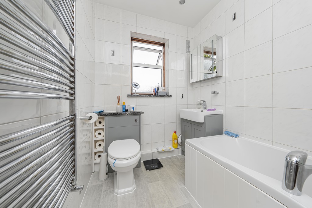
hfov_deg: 112.6
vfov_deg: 90.0
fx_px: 104
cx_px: 156
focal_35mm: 12
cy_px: 104
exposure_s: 1/160
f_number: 9
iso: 320
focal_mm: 12
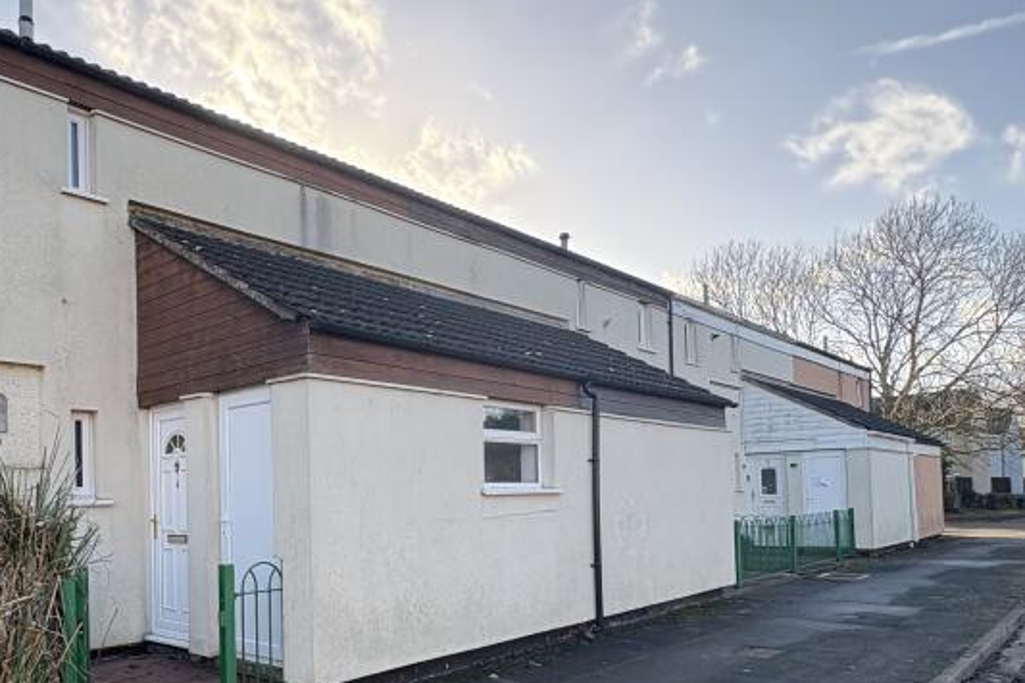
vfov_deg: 45.4
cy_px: 477
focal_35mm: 28
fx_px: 797
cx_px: 375
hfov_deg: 64.4
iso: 64
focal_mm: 2.22
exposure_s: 1/448
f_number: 2.2
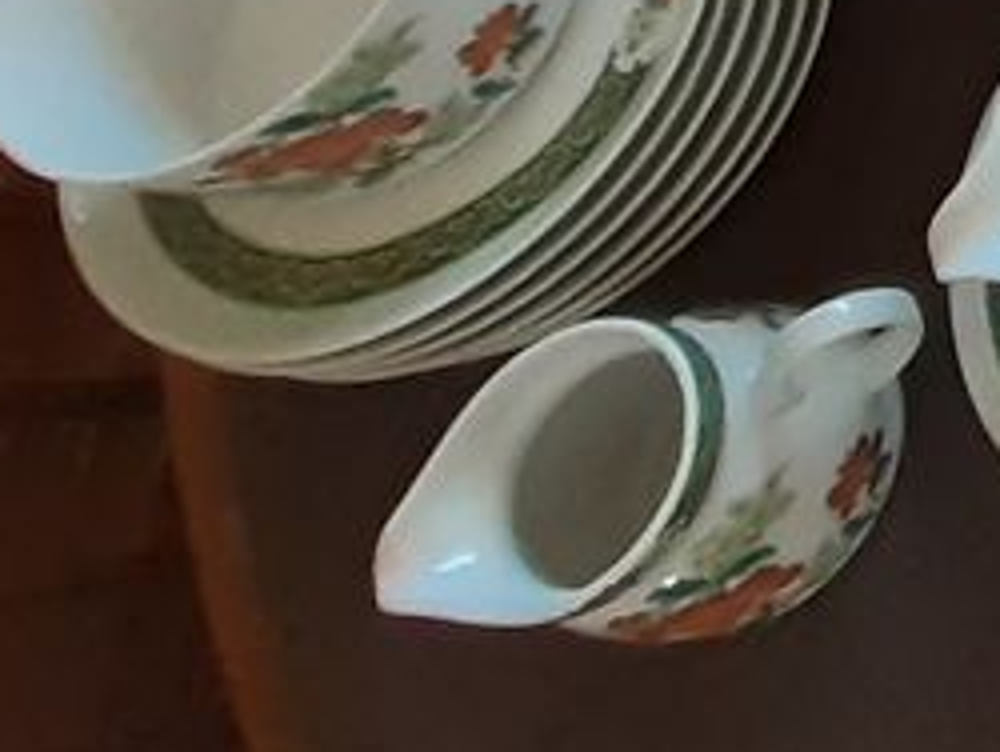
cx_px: 1872
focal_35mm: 52
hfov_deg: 21.1
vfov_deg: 20.9
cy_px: -540
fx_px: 1504
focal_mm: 1.13
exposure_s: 1/50
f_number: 2.2
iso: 125
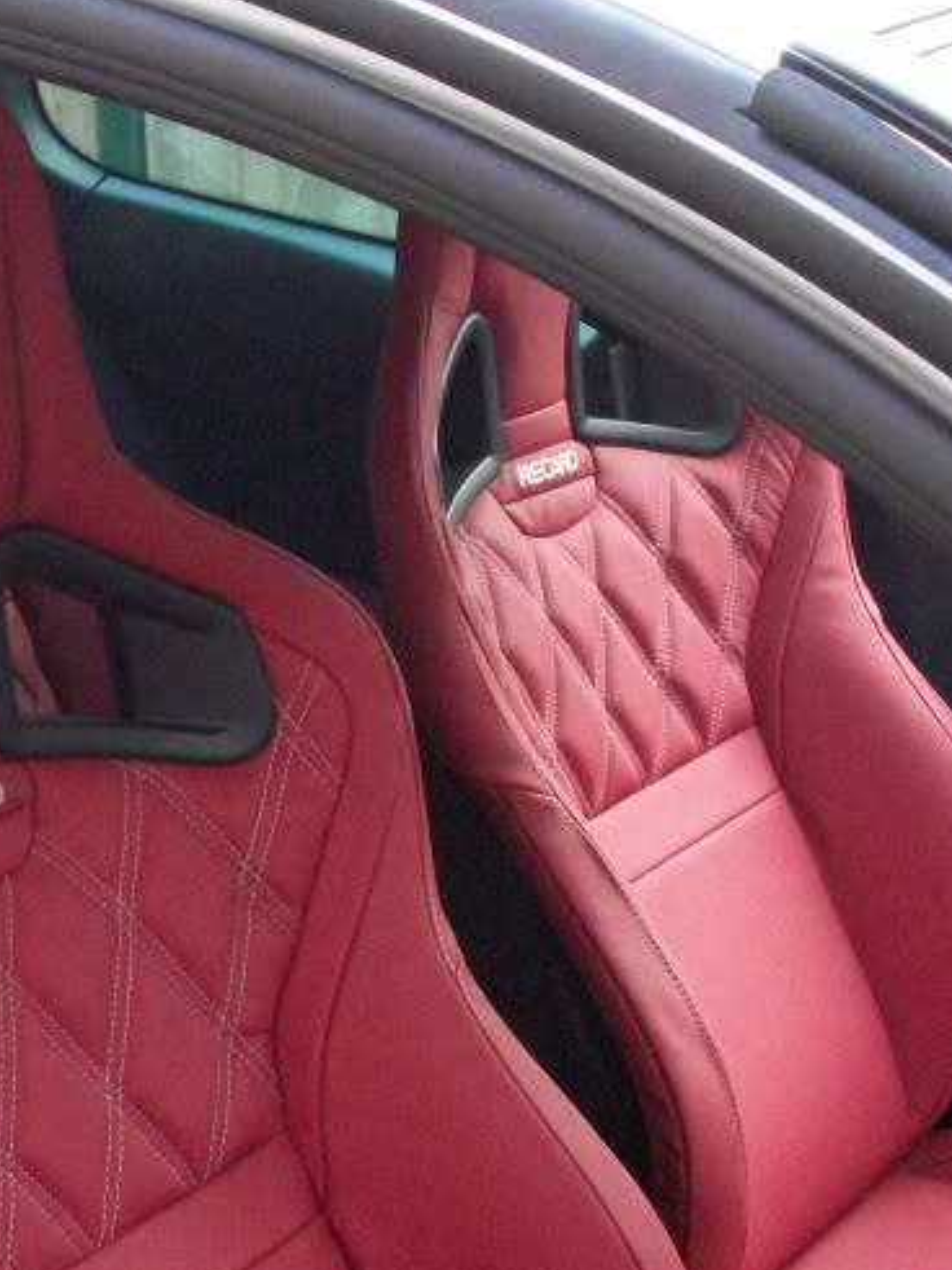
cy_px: 688
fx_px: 2678
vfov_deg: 26.7
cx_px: 331
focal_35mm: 73
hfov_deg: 20.1
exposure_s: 1/125
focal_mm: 6.3
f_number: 3.1
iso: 468
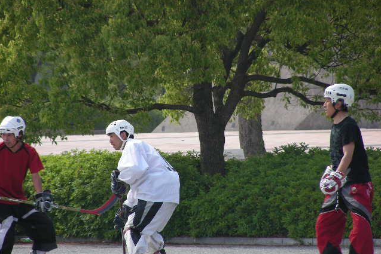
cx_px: 190
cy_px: 142
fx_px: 4202
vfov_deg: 3.5
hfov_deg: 5.2
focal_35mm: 397
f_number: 4
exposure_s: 1/273
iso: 50
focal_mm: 63.3
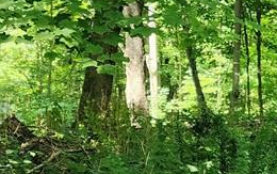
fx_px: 725
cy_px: 160
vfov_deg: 13.5
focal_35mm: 96
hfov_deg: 18.8
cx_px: 425
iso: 100
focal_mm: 6.4
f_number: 1.8
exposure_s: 1/180
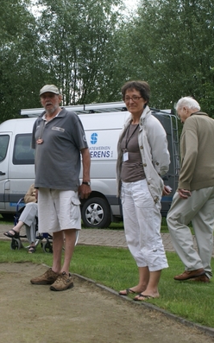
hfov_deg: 15.9
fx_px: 754
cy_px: 172
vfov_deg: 25.6
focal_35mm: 81
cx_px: 19
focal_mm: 35
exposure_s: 1/200
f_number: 5.6
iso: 100
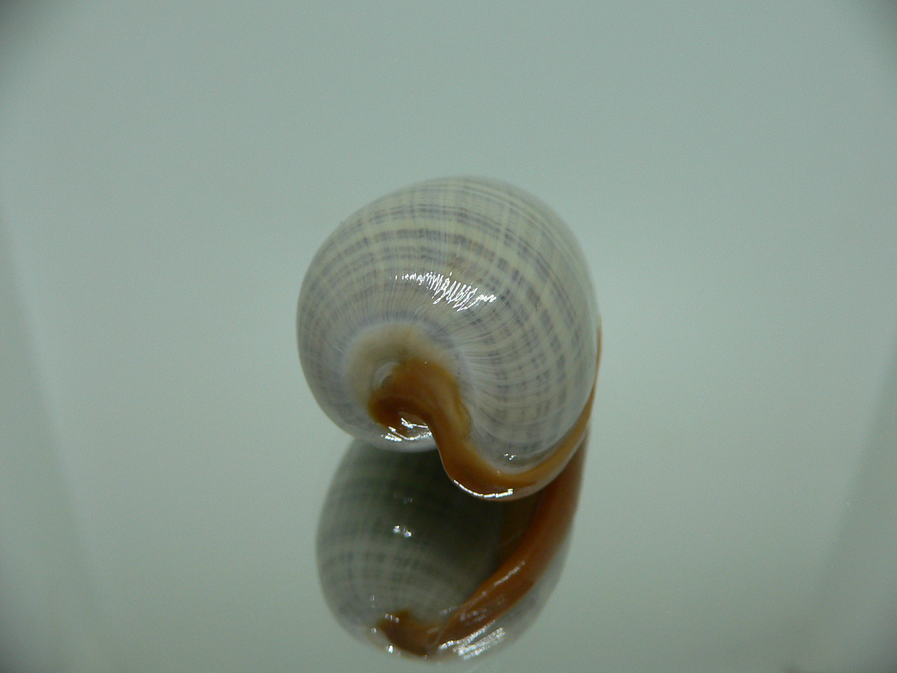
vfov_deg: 40.7
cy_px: 336
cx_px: 448
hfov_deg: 52.6
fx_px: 907
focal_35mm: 35
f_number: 2.8
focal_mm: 4.6
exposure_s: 1/60
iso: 100
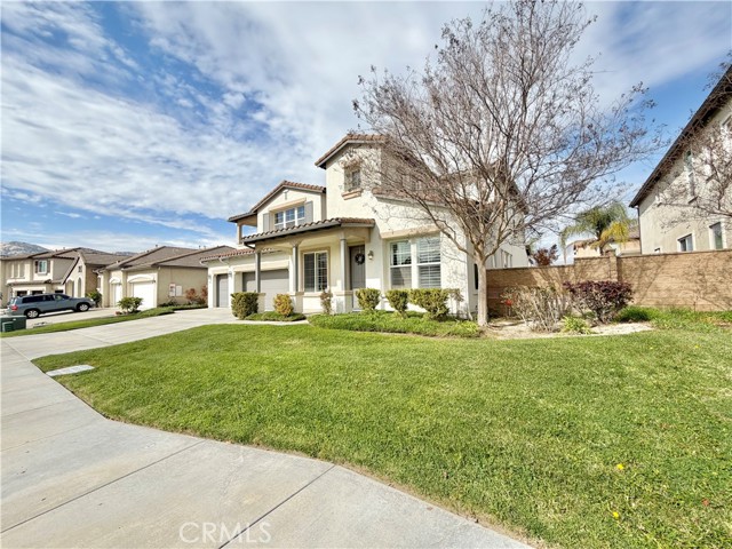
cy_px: 274
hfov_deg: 102.1
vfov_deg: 85.7
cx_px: 366
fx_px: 296
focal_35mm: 14
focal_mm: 2.22
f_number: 2.2
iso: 20
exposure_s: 1/1167
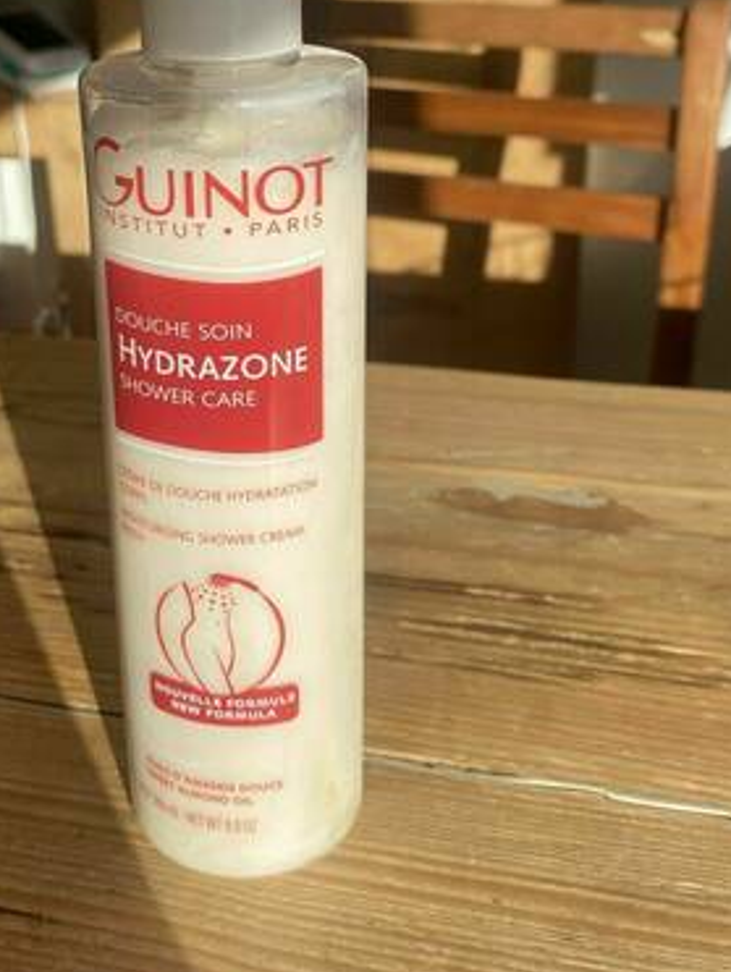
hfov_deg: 34.1
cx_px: 244
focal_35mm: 42
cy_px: 288
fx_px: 1181
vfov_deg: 43.8
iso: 32
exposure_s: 1/2890
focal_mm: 4.25
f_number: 1.8
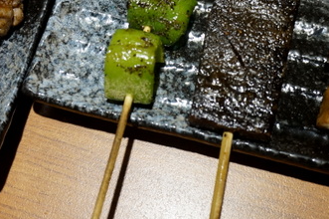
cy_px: 26
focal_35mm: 58
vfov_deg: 22.8
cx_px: 144
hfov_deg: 34.5
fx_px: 530
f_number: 4
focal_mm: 20
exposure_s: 1/60
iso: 640
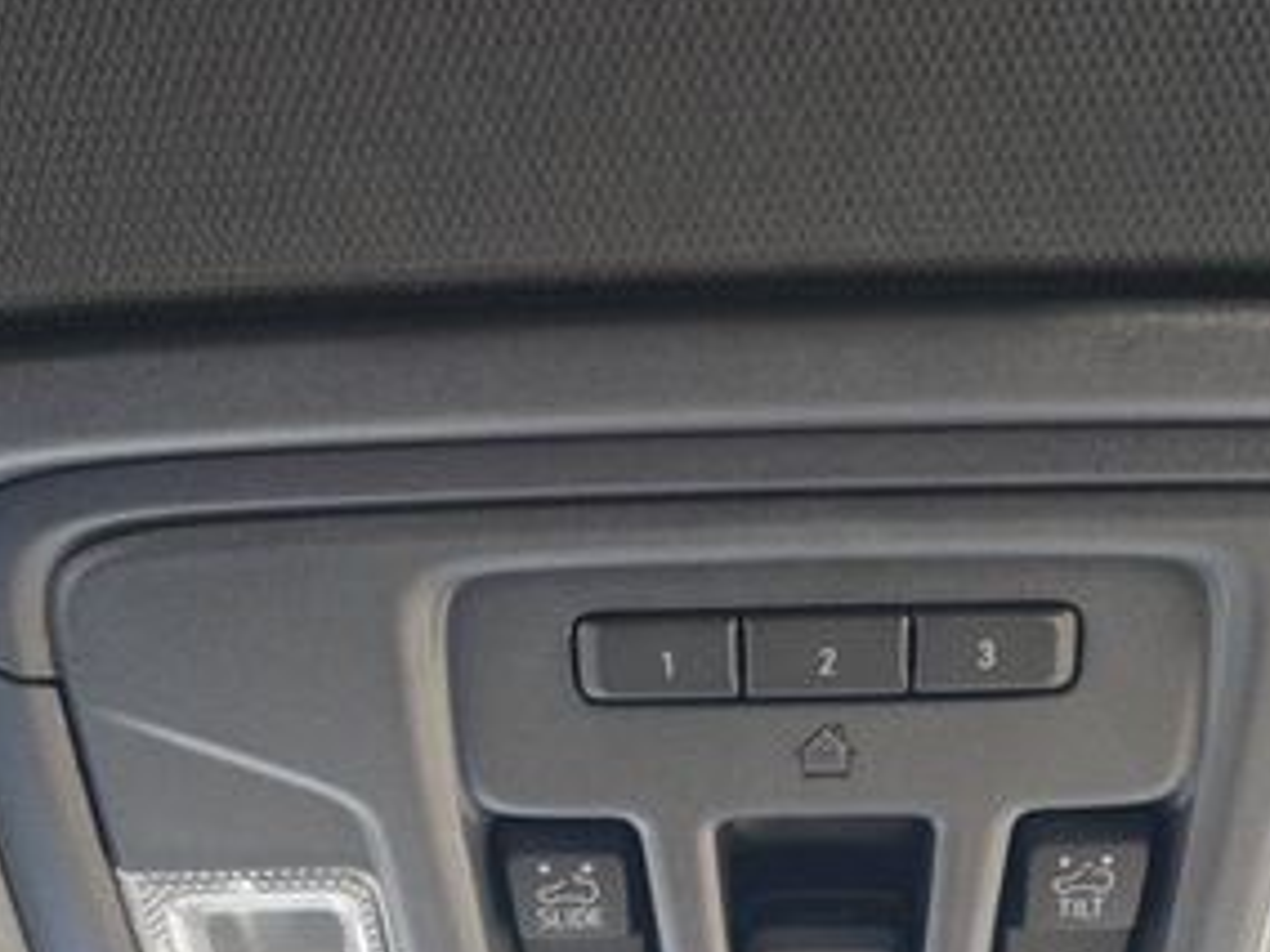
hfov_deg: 36.8
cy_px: 858
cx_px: 698
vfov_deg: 27.0
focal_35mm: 52
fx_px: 1908
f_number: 4
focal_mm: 16
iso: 800
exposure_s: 1/60
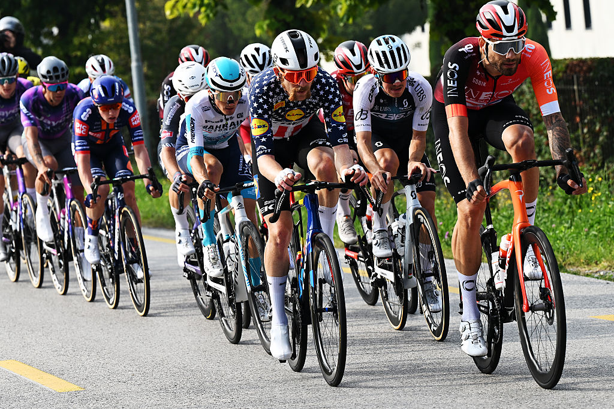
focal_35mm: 202
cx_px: 307
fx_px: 3444
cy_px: 204
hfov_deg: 10.2
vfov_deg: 6.8
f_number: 5
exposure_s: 1/1600
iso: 400
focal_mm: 135
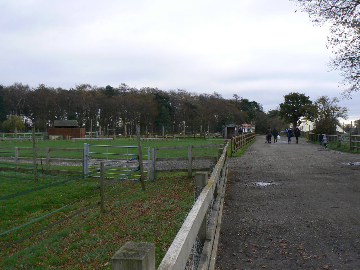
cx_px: 180
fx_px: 374
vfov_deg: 39.7
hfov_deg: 51.4
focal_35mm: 36
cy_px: 135
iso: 80
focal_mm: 6
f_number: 5.6
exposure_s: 1/125
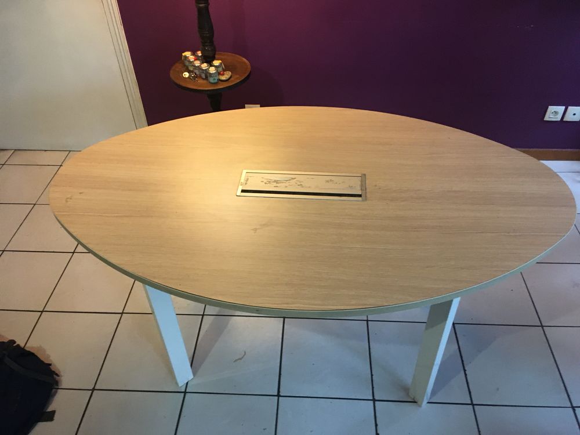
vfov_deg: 48.2
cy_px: 218
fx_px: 486
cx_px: 290
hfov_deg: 61.7
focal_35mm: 29
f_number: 2.2
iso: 200
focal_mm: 4.15
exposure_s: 1/25
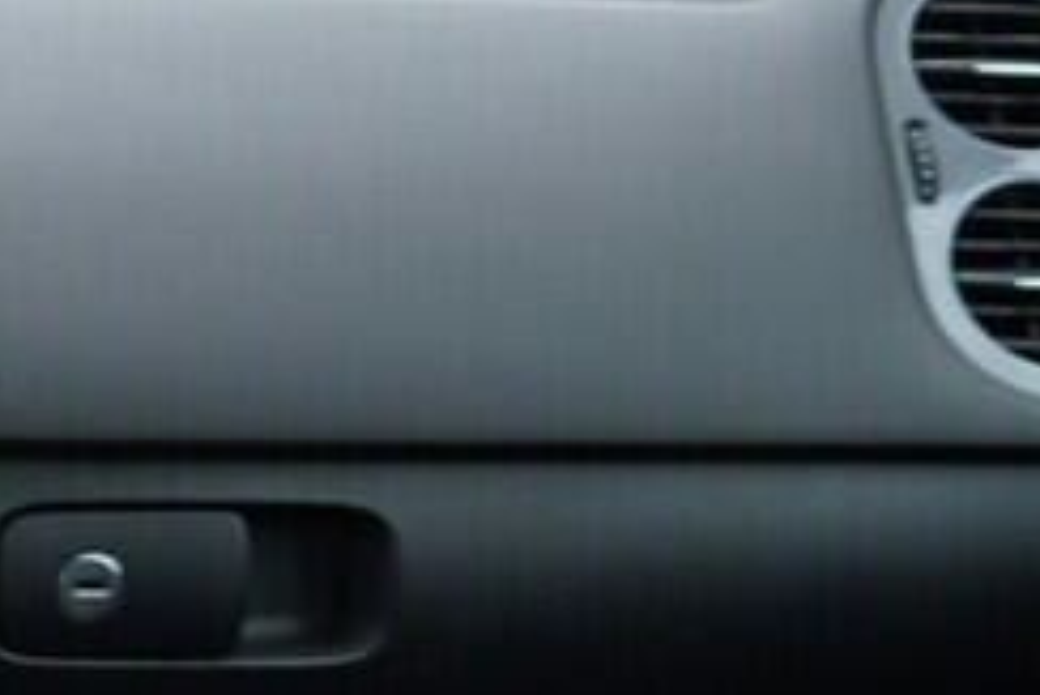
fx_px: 4365
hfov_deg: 12.1
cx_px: -1031
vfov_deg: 9.1
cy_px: 326
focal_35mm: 151
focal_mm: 24
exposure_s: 1/40
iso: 160
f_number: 2.8
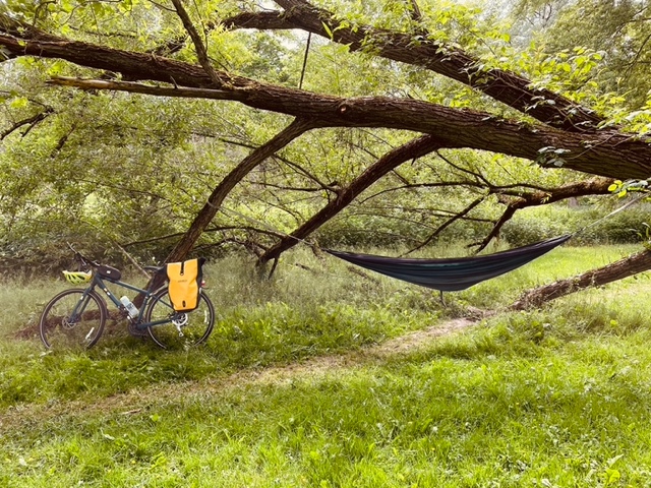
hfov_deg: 67.3
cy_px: 244
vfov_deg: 53.1
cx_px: 326
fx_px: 489
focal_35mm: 26
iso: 32
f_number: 1.6
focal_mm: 4.2
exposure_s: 1/306
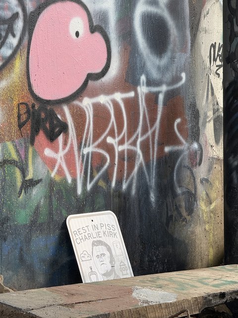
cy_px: 159
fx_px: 1100
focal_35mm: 120
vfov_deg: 16.4
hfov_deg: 12.3
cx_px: 119
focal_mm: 15.66
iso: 80
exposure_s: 1/99
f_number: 2.8
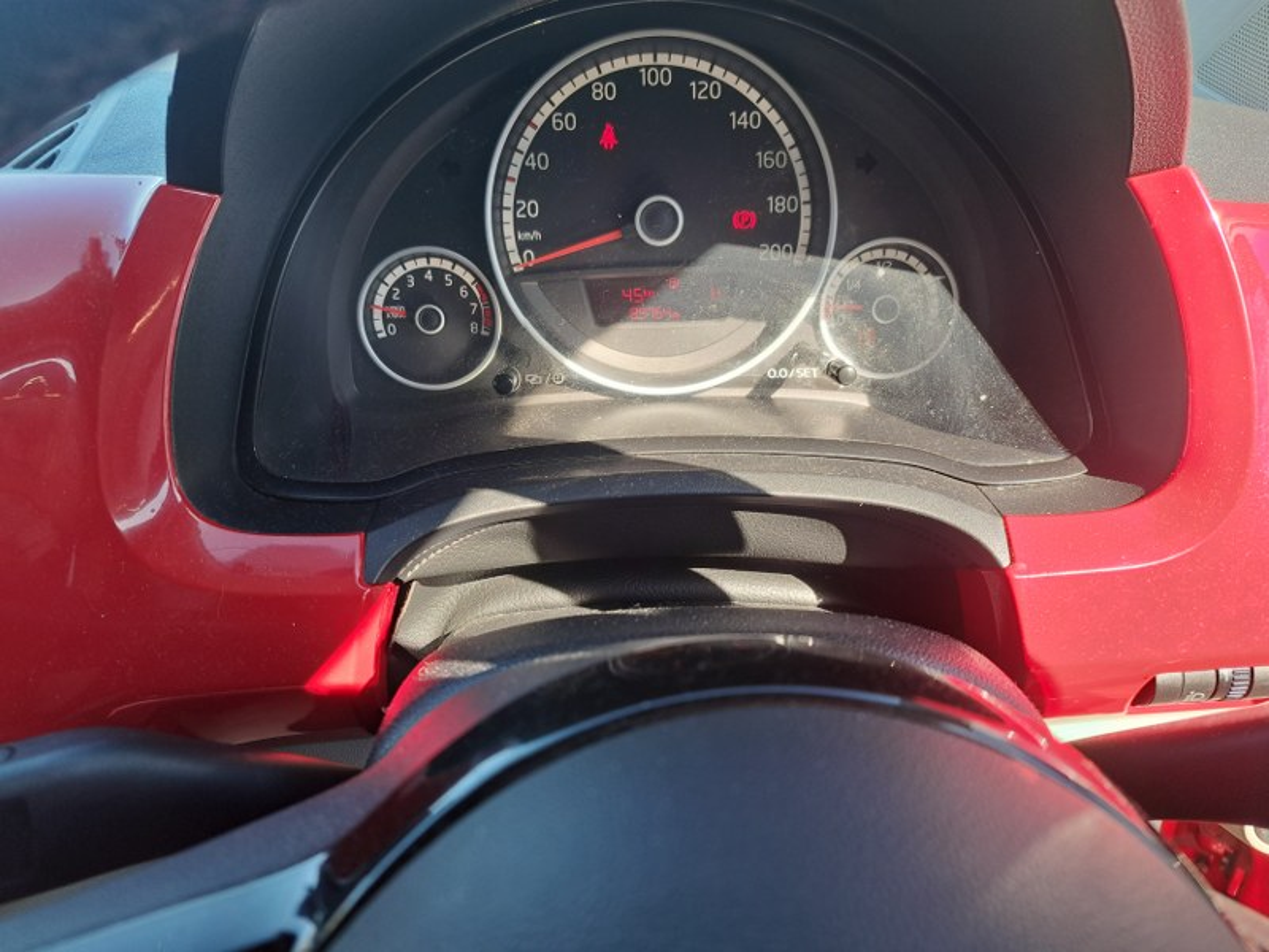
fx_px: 880
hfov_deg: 71.6
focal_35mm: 24
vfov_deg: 56.8
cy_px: 476
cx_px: 634
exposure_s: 1/120
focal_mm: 5.23
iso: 50
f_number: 1.8
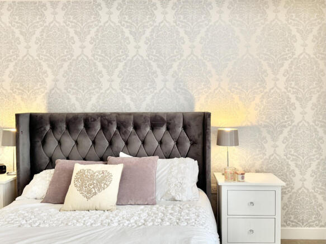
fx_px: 226
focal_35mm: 24
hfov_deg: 71.6
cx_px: 163
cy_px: 122
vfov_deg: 56.8
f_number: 1.78
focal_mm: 6.76
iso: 160
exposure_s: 1/121
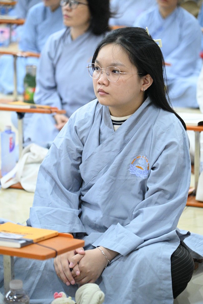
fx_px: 1016
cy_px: 152
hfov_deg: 11.4
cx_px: 102
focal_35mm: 120
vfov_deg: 17.1
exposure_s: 1/160
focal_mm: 120
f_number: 4
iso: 16000
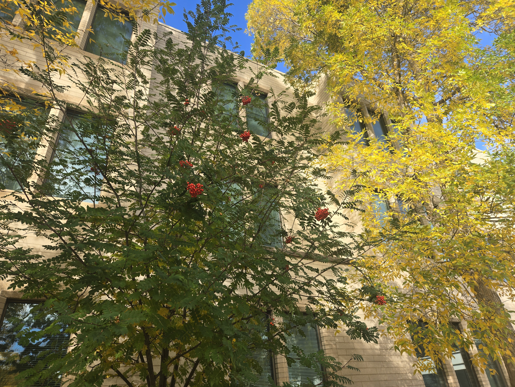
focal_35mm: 23
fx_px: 342
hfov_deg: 73.9
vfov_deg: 58.9
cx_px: 258
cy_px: 194
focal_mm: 5.4
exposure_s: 1/418
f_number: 1.8
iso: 25
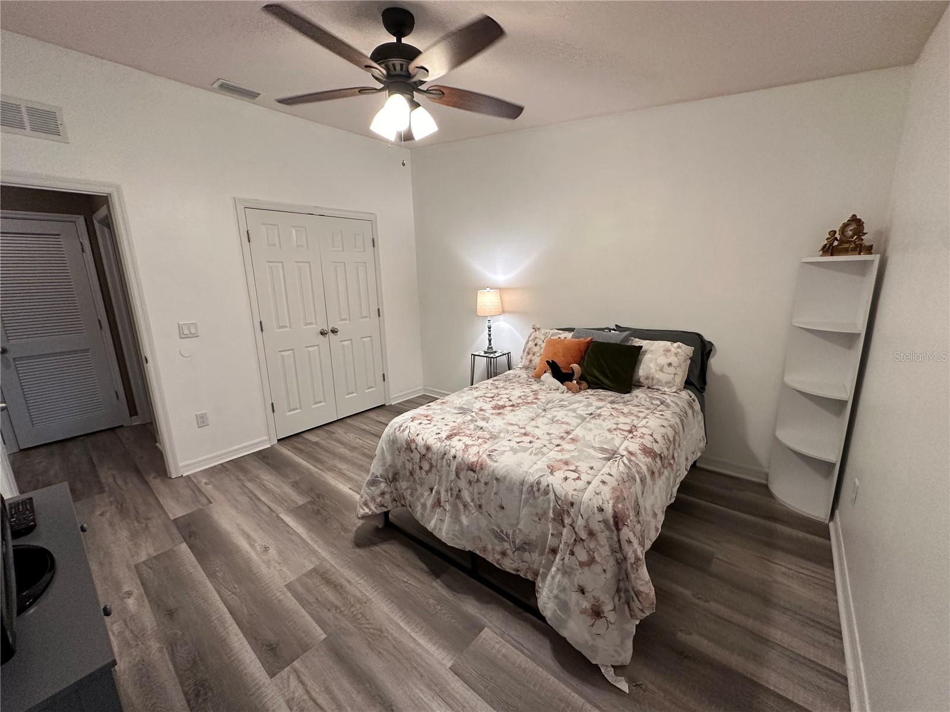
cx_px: 475
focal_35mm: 14
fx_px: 384
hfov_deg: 102.1
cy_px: 356
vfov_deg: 85.7
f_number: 2.2
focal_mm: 2.22
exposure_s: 1/120
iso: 250
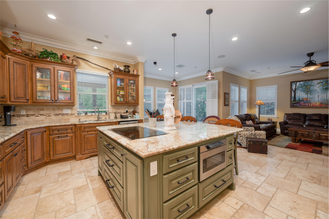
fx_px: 128
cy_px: 110
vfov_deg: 81.1
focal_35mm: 14
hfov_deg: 104.3
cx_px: 164
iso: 400
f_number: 8
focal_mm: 14
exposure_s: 1/10
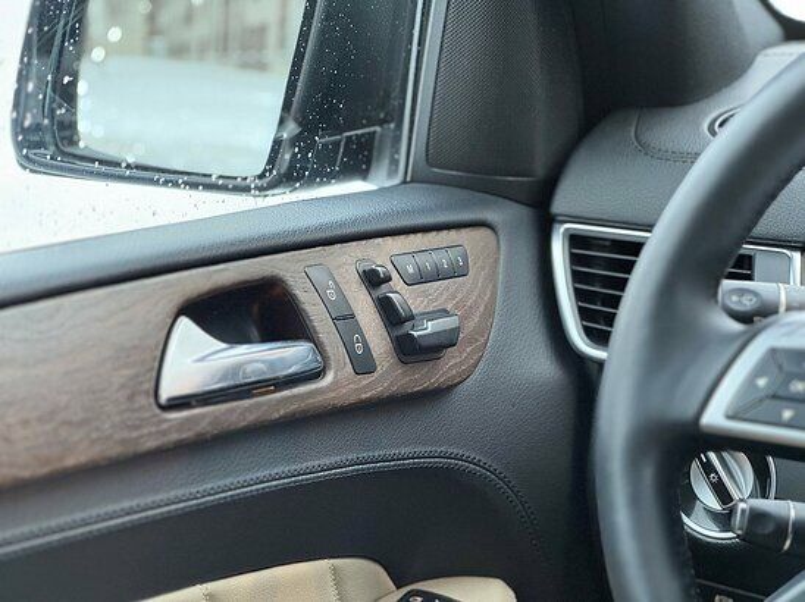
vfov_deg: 19.1
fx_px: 1789
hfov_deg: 25.4
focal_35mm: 77
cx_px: 402
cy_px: 301
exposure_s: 1/45
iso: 500
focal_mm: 9
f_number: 2.8
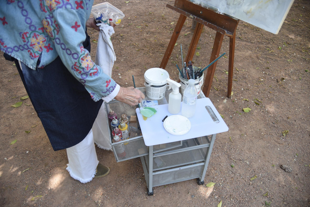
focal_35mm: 29
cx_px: 155
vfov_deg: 45.0
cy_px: 104
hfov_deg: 63.6
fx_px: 250
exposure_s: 1/125
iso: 180
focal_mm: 29
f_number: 5.6
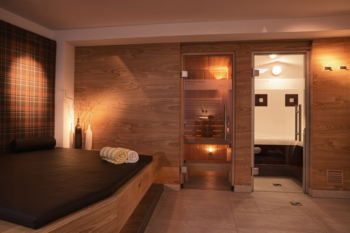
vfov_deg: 53.1
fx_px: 233
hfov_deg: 73.7
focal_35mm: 24
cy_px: 116
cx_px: 175
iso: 100
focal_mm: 24
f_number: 13
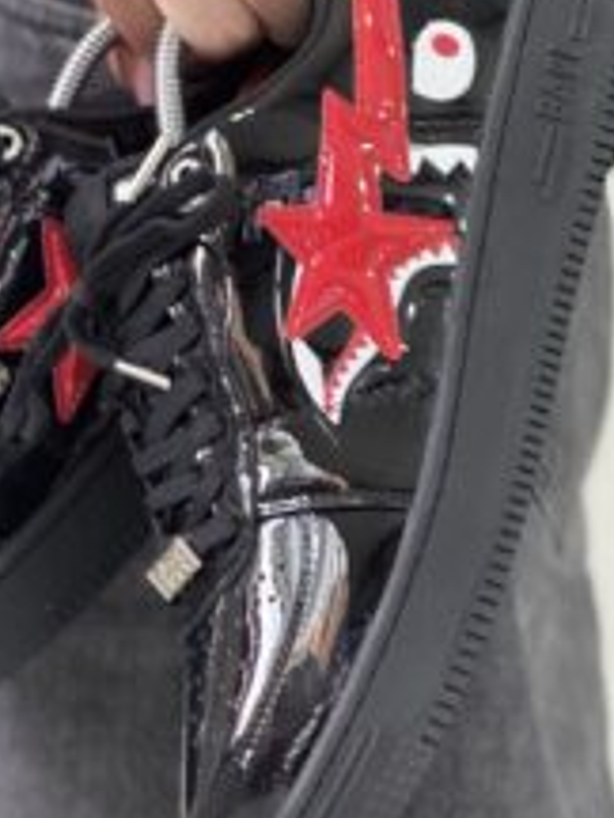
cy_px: 458
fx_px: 5676
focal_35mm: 240
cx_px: 174
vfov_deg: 8.2
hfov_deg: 6.2
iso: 800
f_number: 2.8
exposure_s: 1/40
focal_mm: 15.66
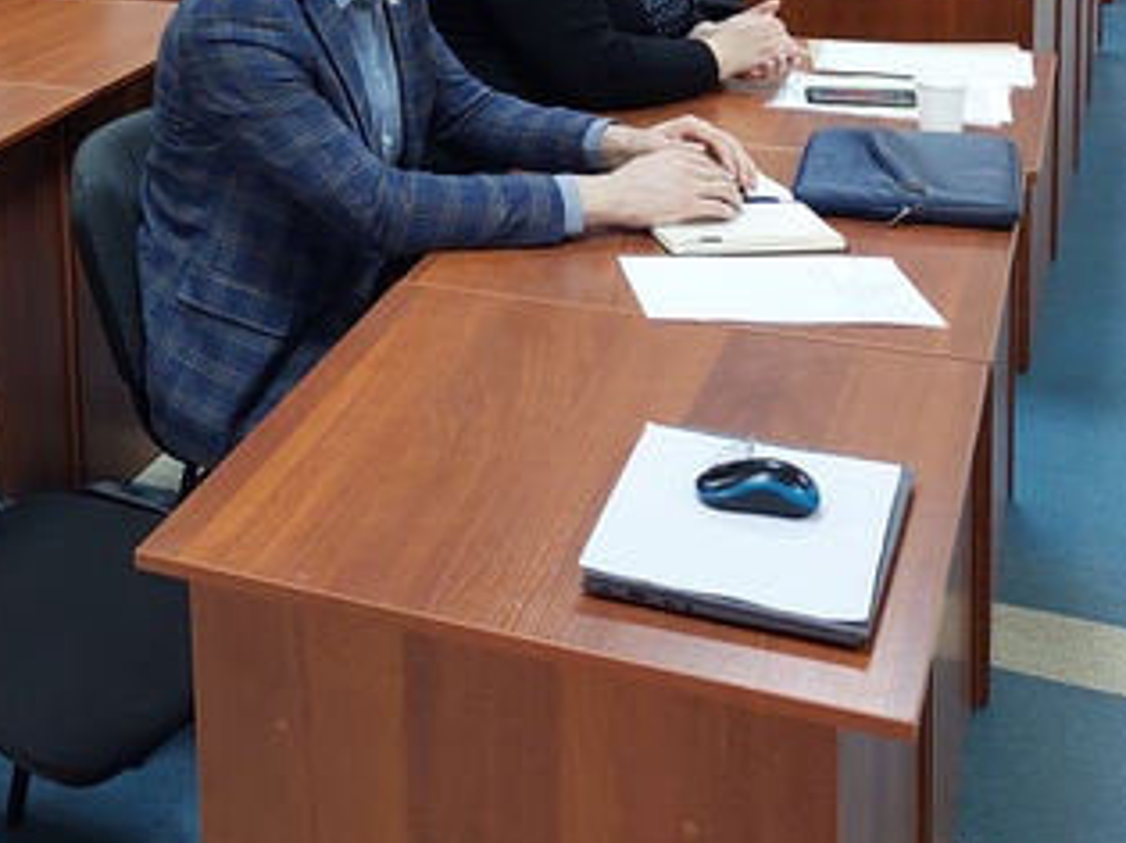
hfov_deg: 29.0
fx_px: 1983
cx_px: -79
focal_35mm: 61
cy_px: -125
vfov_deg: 22.4
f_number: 1.8
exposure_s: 1/50
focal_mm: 5.23
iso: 250
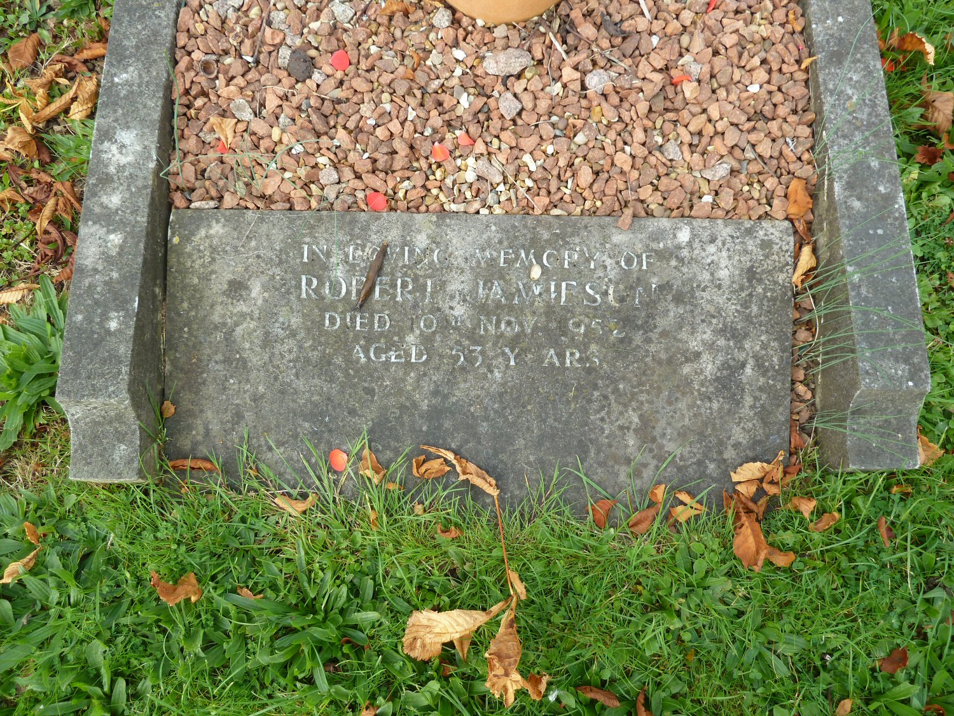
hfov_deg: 69.4
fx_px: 689
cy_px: 358
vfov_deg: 54.9
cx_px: 477
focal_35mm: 25
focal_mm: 4.1
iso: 80
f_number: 3.3
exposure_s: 1/100
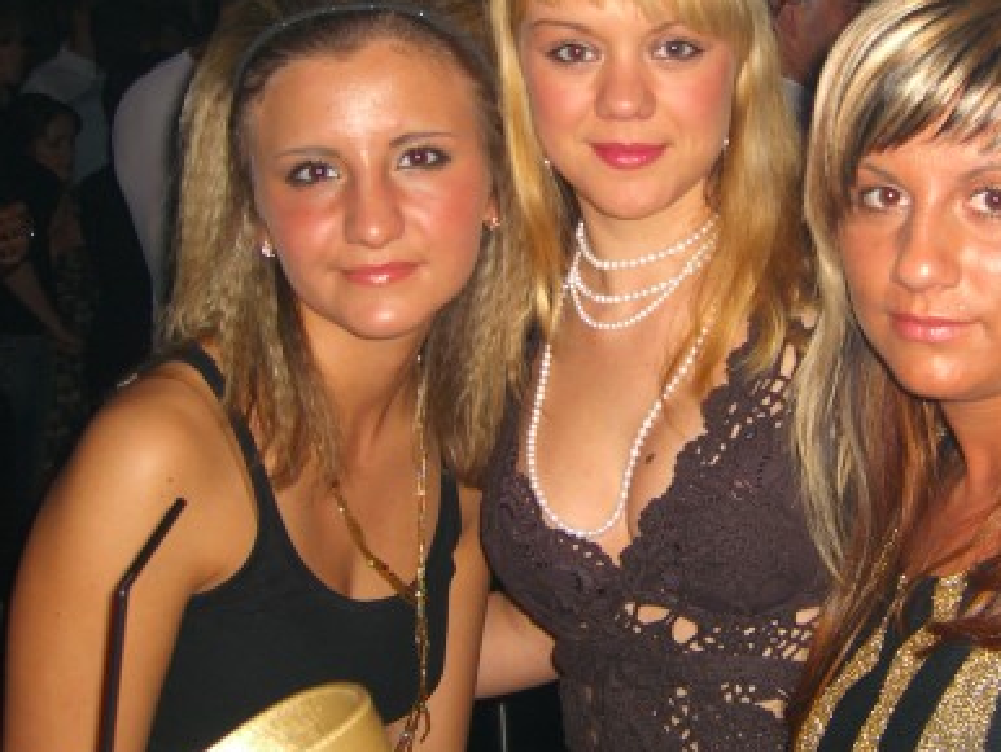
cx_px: 711
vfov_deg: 24.8
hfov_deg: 32.3
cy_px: 283
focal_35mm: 59
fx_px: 1707
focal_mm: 7.9
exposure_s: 1/60
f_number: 2.8
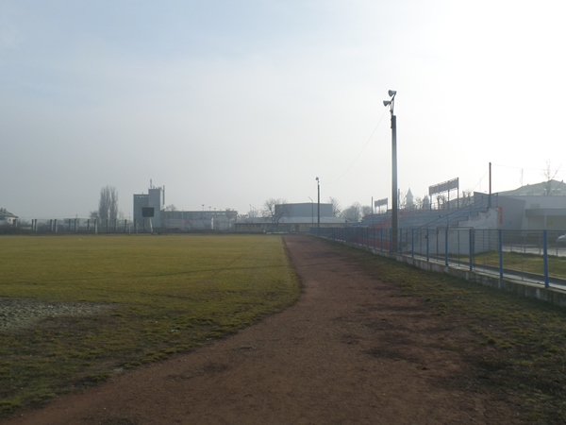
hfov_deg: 52.6
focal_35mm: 35
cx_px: 283
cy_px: 212
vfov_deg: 40.7
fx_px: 572
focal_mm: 6.2
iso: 100
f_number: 3.4
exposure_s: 1/1000
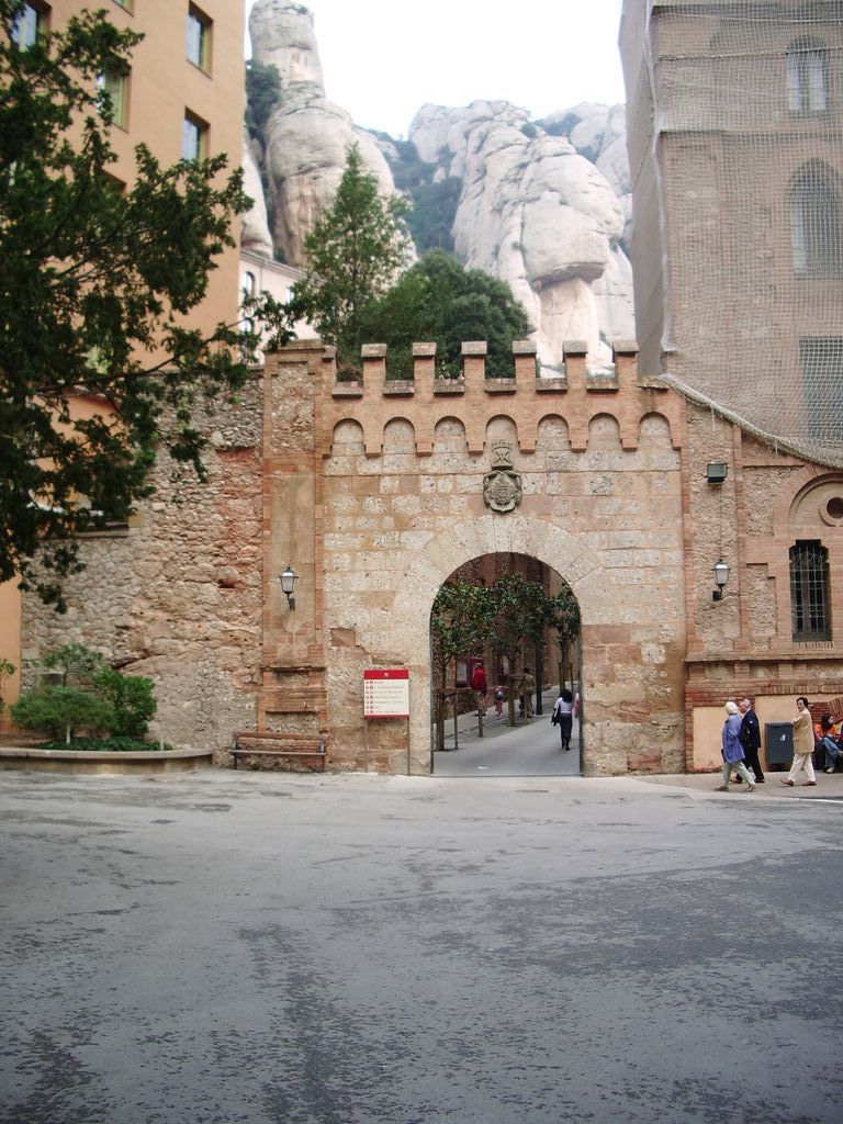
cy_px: 562
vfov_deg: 52.6
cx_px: 422
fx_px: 1136
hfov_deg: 40.7
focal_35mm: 35
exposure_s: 1/80
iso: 50
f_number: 2.6
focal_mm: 5.8
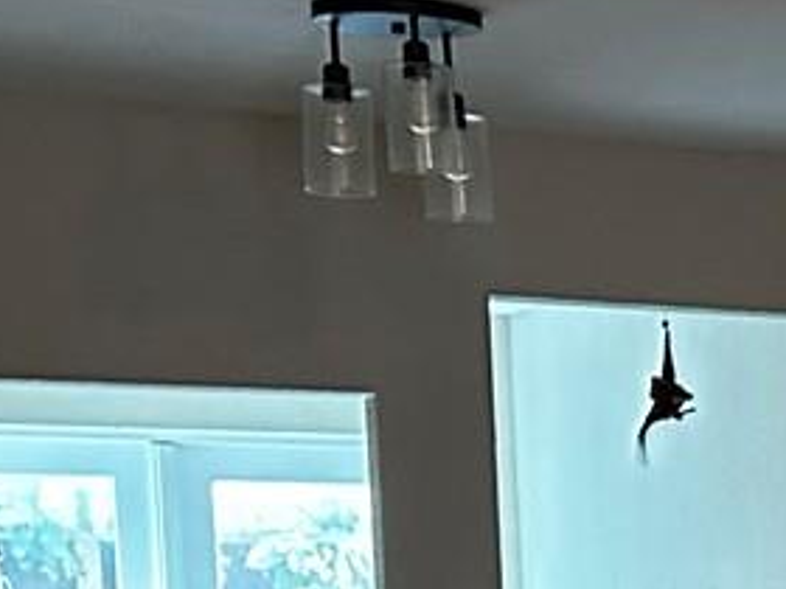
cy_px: 931
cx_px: 1957
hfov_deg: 11.5
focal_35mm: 137
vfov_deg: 10.4
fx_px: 3111
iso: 500
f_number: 1.78
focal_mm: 6.86
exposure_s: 1/60
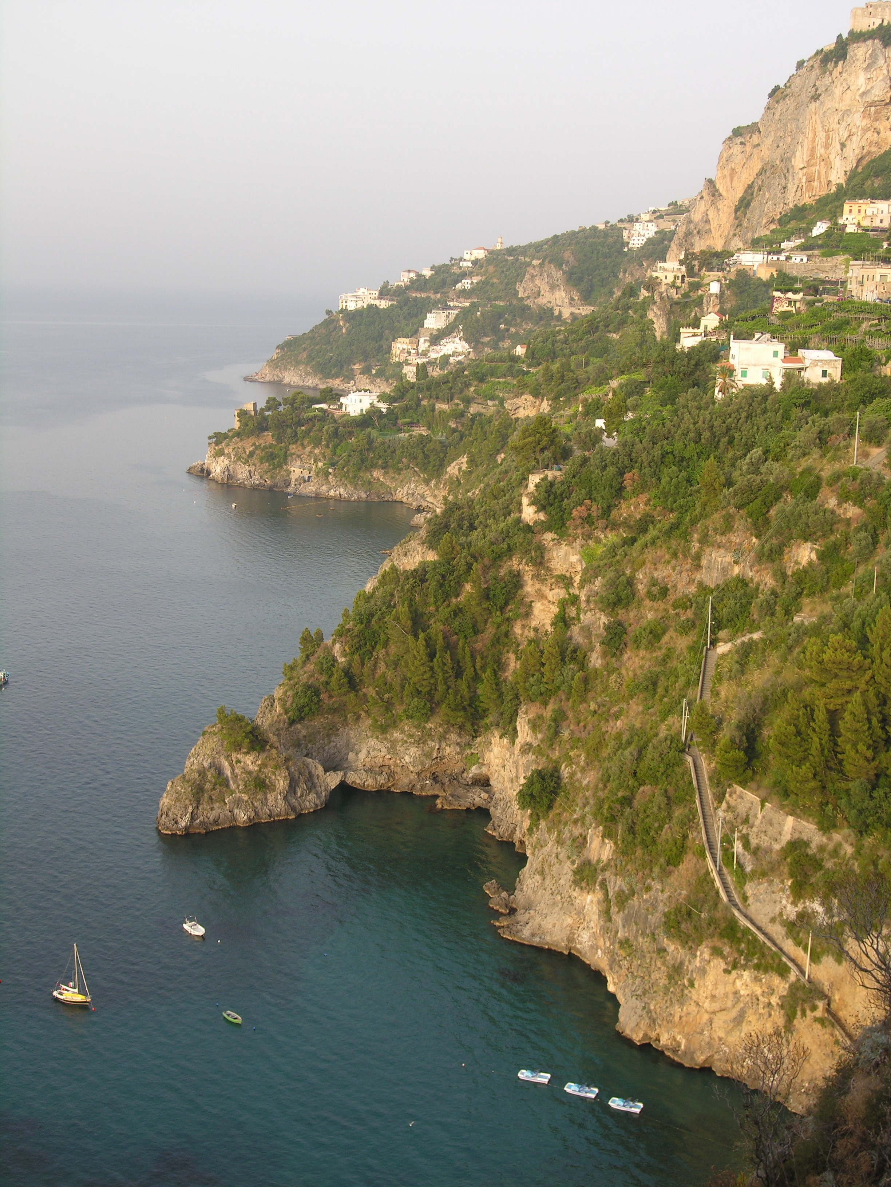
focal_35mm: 45
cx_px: 446
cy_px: 594
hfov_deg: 32.2
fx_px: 1544
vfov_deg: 42.1
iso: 50
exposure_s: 1/108
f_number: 4.3
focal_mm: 11.5
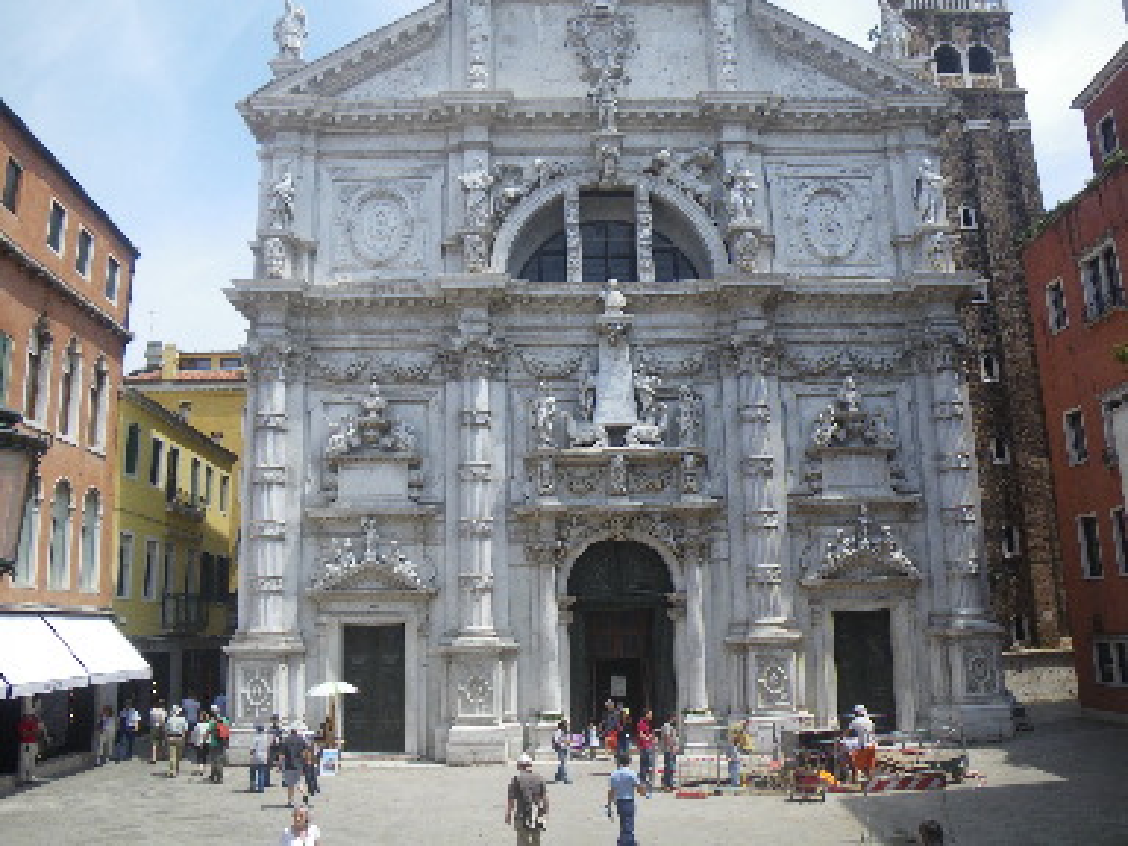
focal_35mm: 28
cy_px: 423
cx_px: 564
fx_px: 912
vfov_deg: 49.7
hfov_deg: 63.4
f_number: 4.2
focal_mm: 5
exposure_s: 1/250
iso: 50
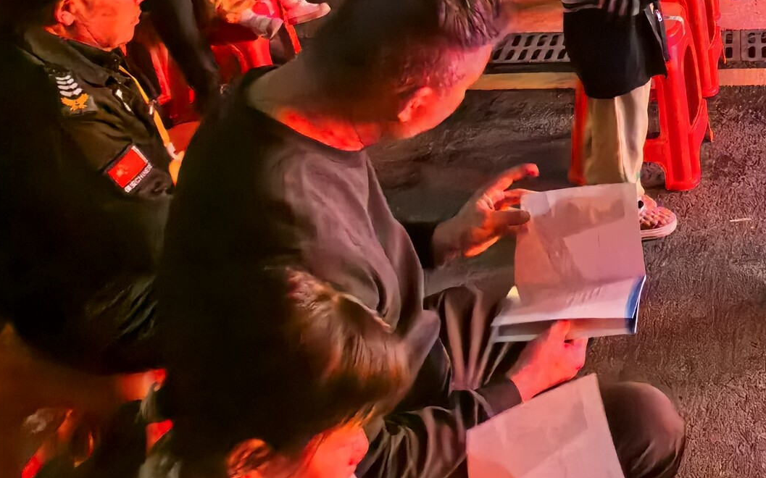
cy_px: 33
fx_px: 1085
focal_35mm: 52
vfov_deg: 24.0
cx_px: 652
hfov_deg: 37.0
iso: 5000
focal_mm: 5.52
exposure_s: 1/40
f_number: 1.9
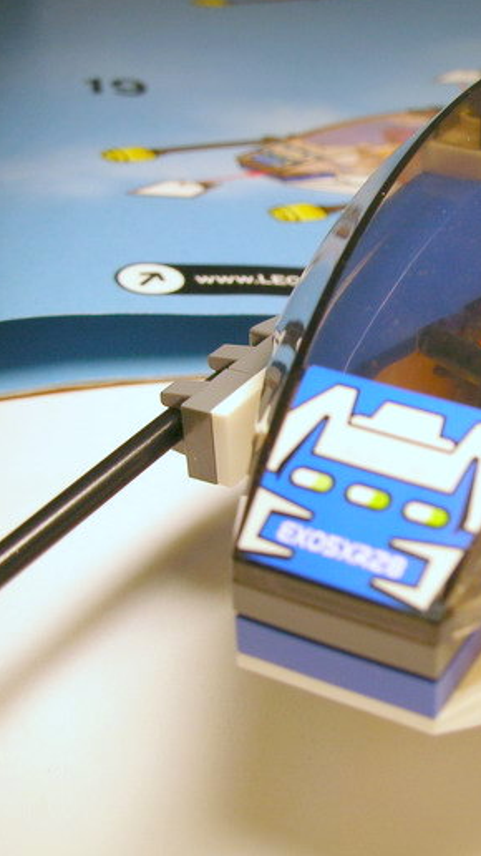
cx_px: 473
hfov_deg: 22.2
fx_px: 1180
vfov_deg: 39.9
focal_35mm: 52
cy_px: 433
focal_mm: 5.8
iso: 50
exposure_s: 1/86.8
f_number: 3
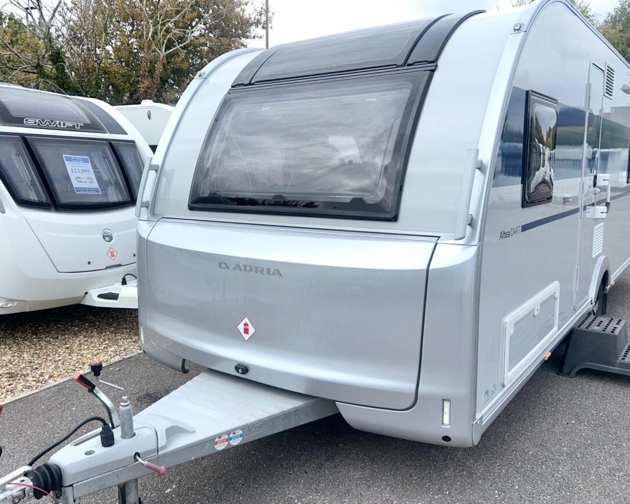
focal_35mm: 28
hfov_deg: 62.2
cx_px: 330
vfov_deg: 51.5
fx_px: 522
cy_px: 256
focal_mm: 5.7
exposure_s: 1/2571
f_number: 1.5
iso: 50
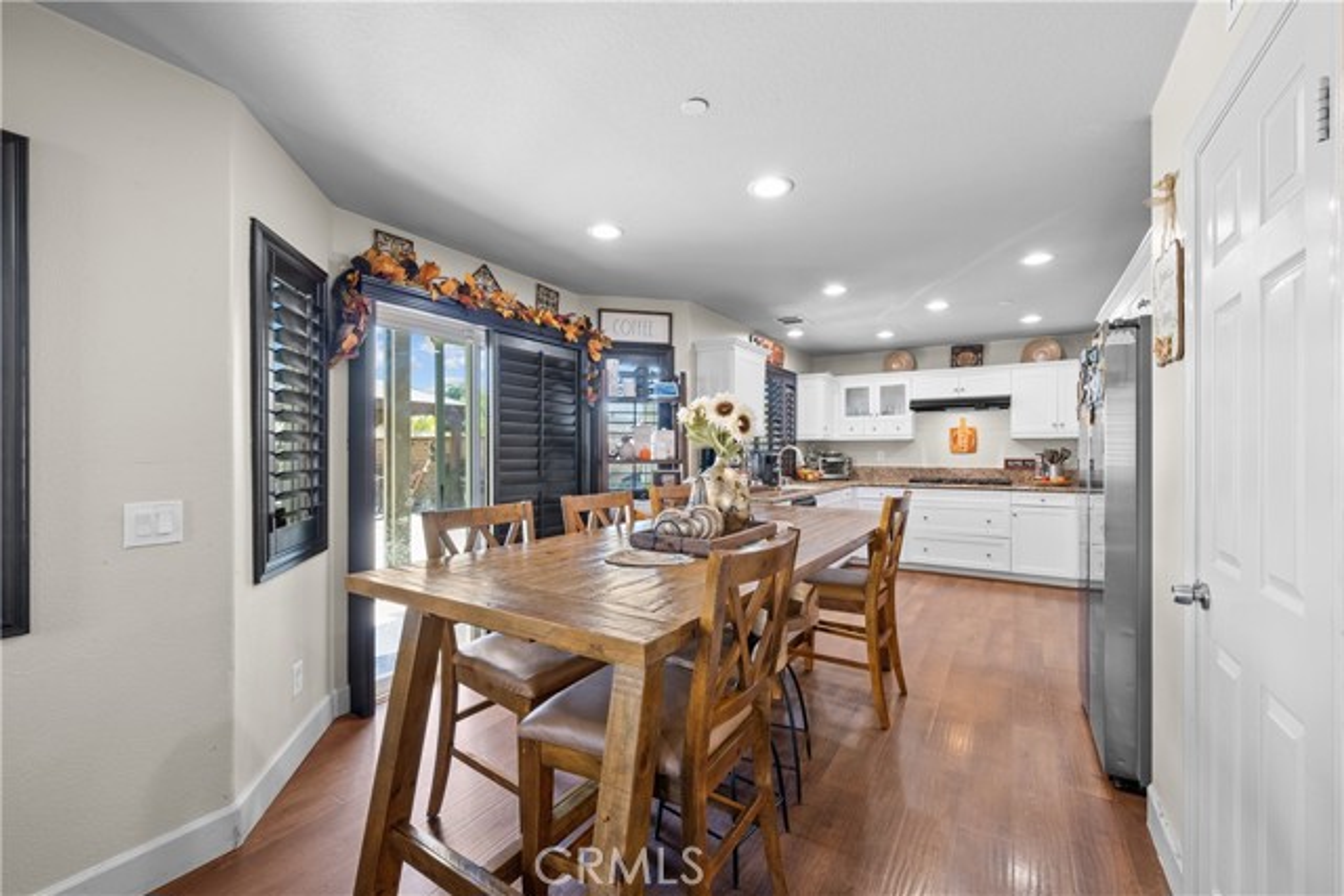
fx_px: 523
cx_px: 672
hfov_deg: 104.2
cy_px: 448
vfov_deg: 81.2
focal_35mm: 14
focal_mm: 14
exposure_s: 1/2
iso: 200
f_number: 9
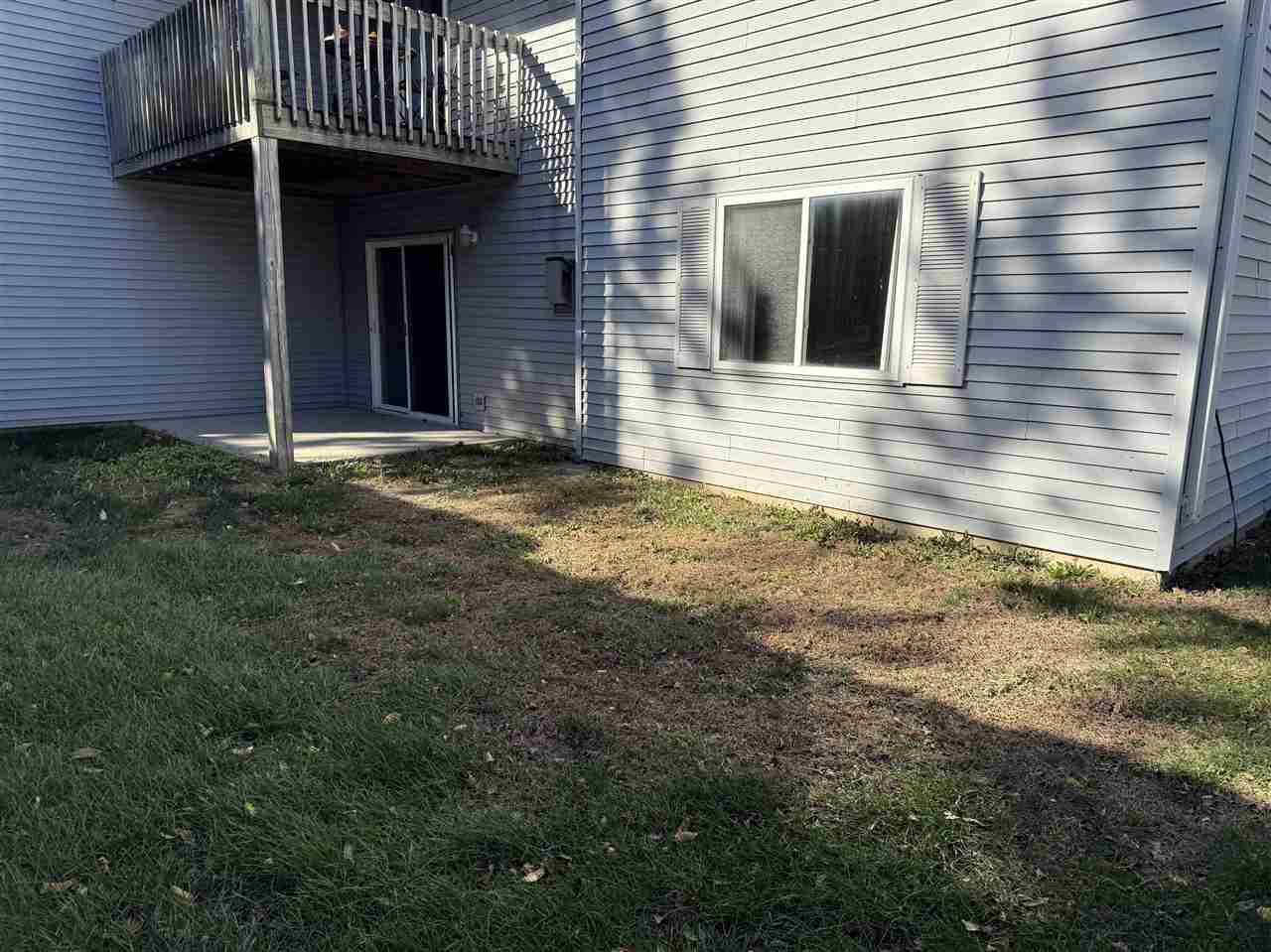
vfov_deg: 56.8
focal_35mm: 24
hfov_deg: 71.6
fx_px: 881
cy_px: 476
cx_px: 636
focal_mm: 6.76
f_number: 1.78
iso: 80
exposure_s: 1/2169
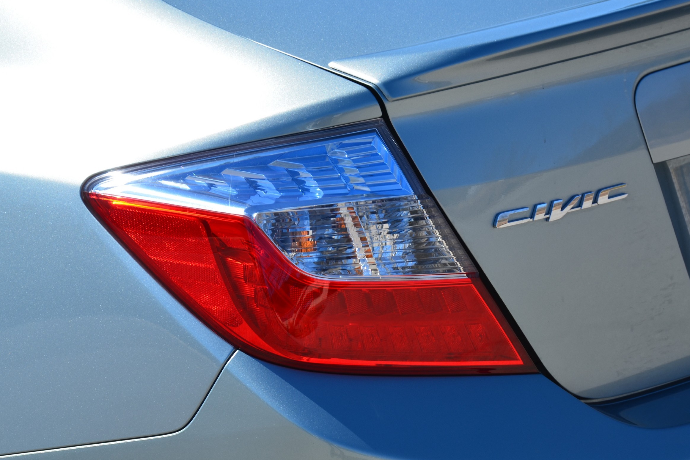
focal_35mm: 129
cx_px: 342
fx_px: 2472
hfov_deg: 15.9
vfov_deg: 10.6
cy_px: 228
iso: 110
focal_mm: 80
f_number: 11
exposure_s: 1/125
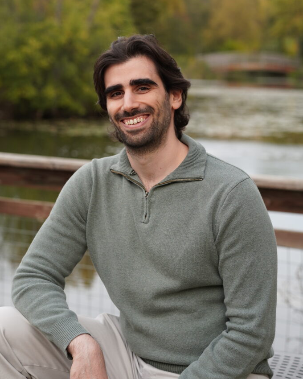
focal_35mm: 95
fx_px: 1065
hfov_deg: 16.2
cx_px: 152
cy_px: 163
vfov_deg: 20.2
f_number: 2.8
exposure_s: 1/320
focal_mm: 56
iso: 100
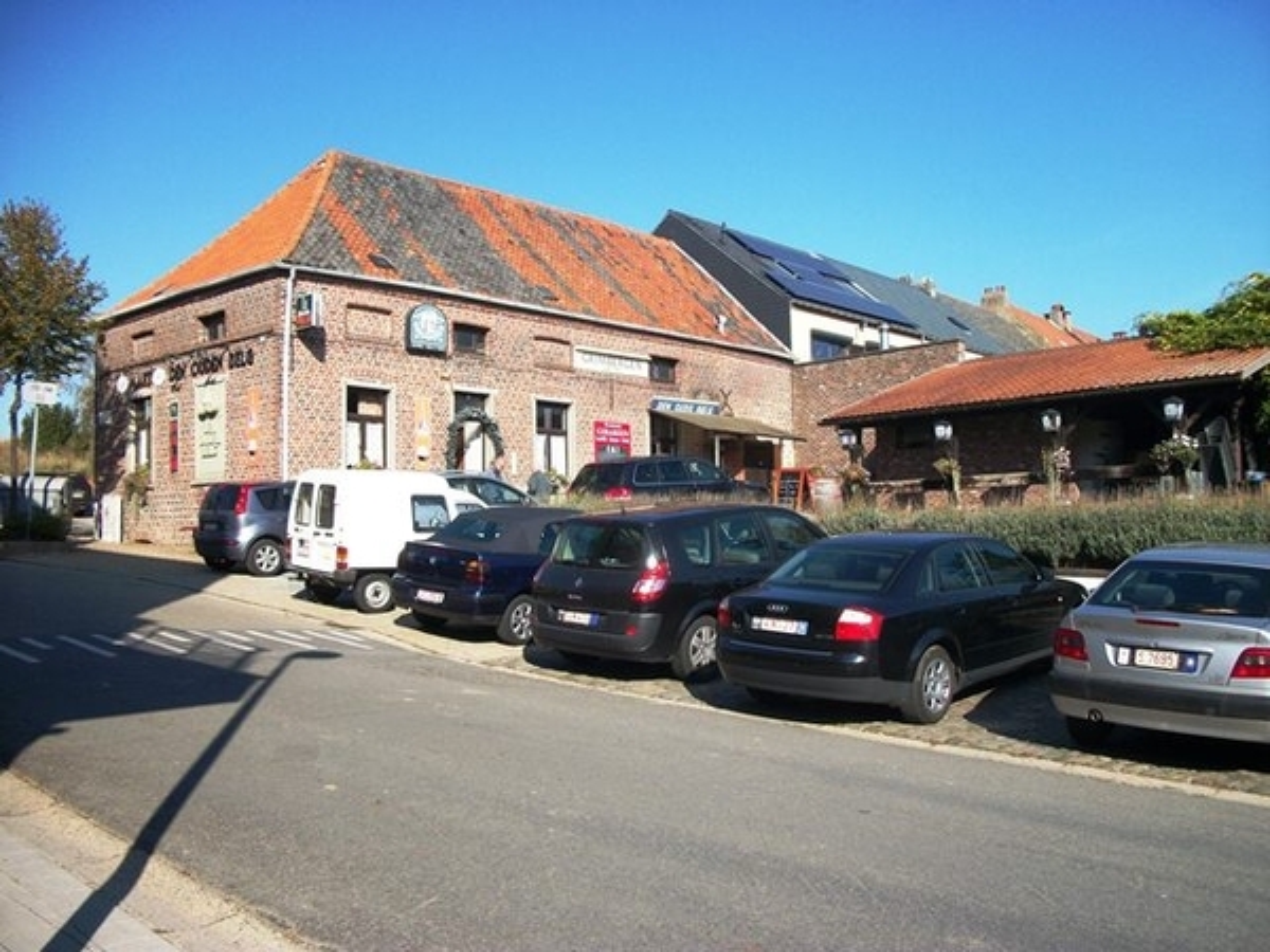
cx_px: 635
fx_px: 1174
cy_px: 476
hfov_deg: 56.8
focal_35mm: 32
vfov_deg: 44.2
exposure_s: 1/125
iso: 80
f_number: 8.8
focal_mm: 5.7
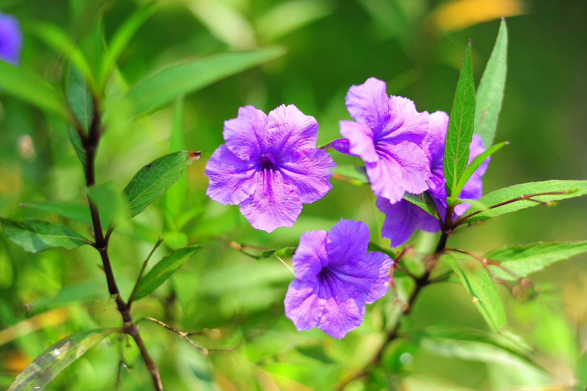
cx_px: 294
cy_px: 196
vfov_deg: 27.0
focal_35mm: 50
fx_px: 815
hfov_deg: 39.6
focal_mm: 50
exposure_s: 1/500
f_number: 2.4
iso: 200
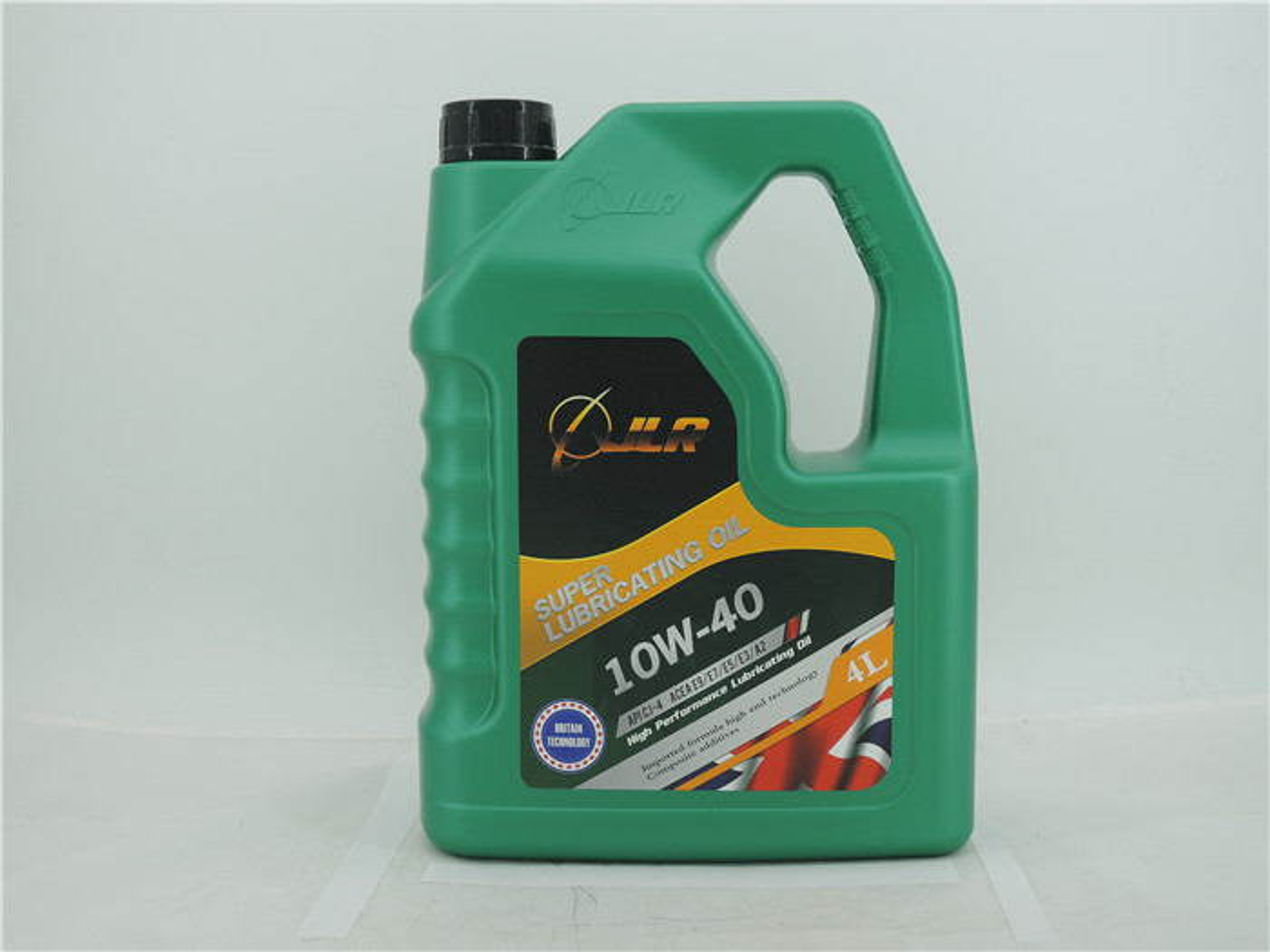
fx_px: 1651
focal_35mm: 45
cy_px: 476
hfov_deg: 42.1
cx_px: 635
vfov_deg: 32.2
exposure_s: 1/250
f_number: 3.7
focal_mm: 9.6
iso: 80
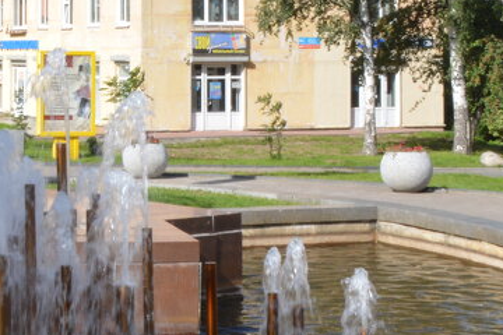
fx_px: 1397
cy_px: -36
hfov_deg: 19.1
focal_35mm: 100
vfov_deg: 13.4
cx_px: -126
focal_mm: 20
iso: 400
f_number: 22
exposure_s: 1/60
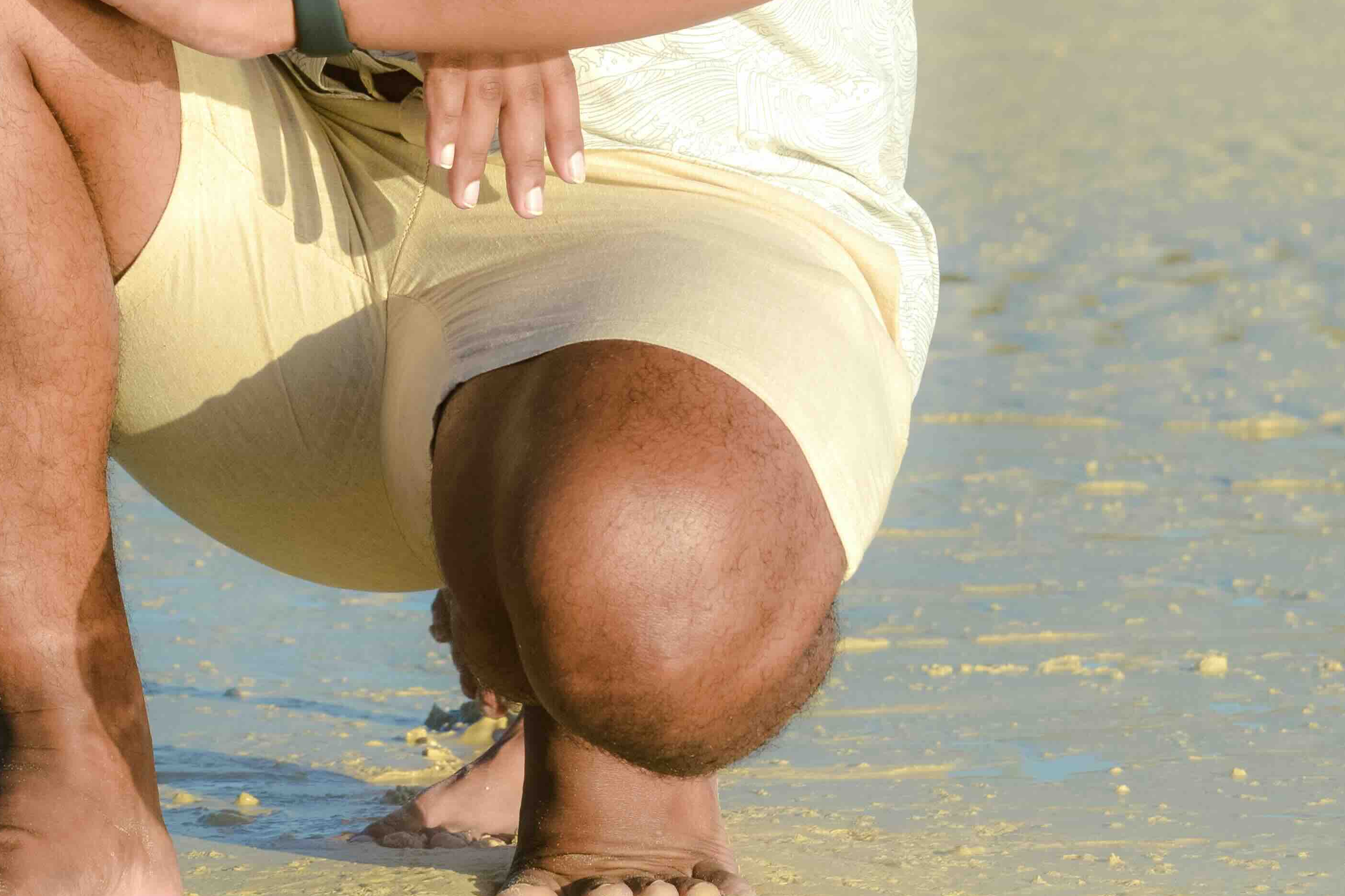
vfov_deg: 3.7
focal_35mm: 368
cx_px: 437
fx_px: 13747
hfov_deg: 5.6
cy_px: -565
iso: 500
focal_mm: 140
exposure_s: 1/800
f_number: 7.1
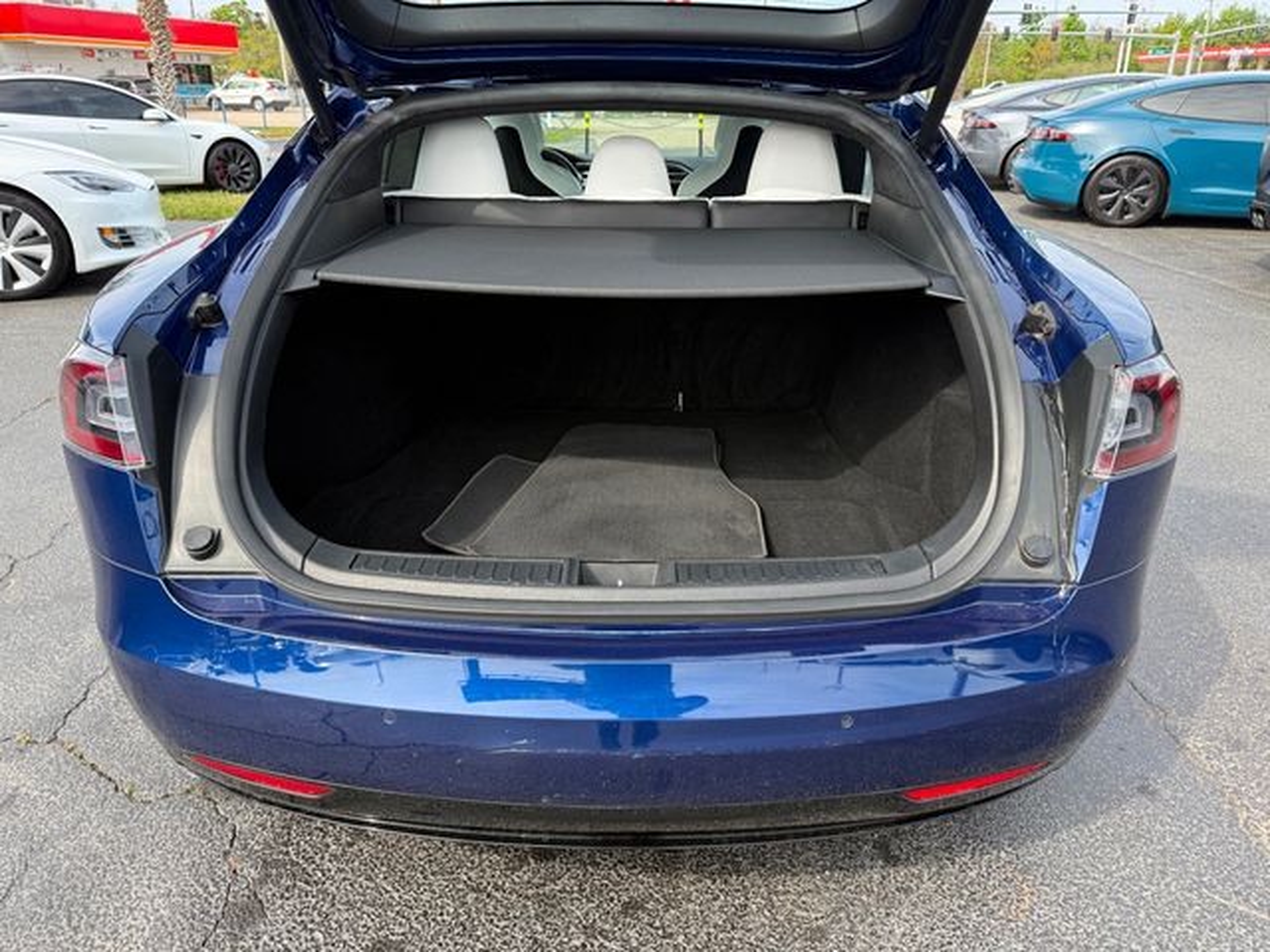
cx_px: 635
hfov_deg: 71.6
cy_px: 476
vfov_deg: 56.8
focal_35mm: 24
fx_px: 881
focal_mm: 6.76
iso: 100
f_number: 1.78
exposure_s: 1/955
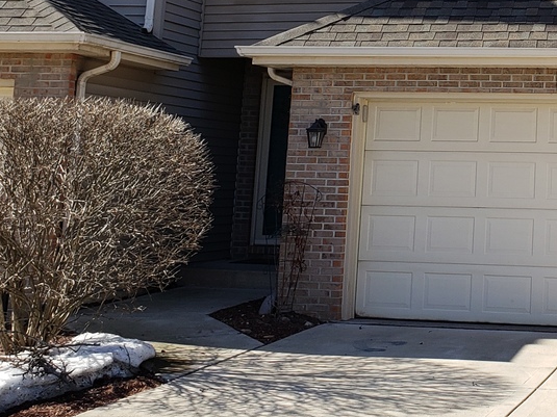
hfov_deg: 25.9
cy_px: -16
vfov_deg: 20.2
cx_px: 600
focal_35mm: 70
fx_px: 1126
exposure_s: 1/709
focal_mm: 4.3
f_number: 2.4
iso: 50
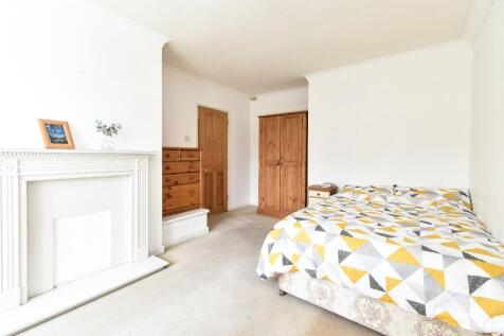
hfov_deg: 100.4
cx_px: 252
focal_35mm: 15
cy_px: 168
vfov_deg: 77.3
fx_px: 210
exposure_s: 1/4
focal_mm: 10
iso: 200
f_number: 9
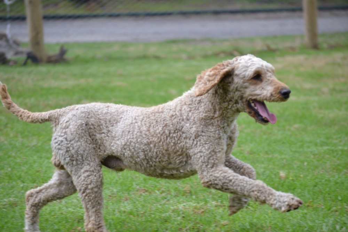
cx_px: 174
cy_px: 116
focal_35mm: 147
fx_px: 1421
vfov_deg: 9.3
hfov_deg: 14.0
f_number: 4.5
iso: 400
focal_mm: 98
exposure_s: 1/640
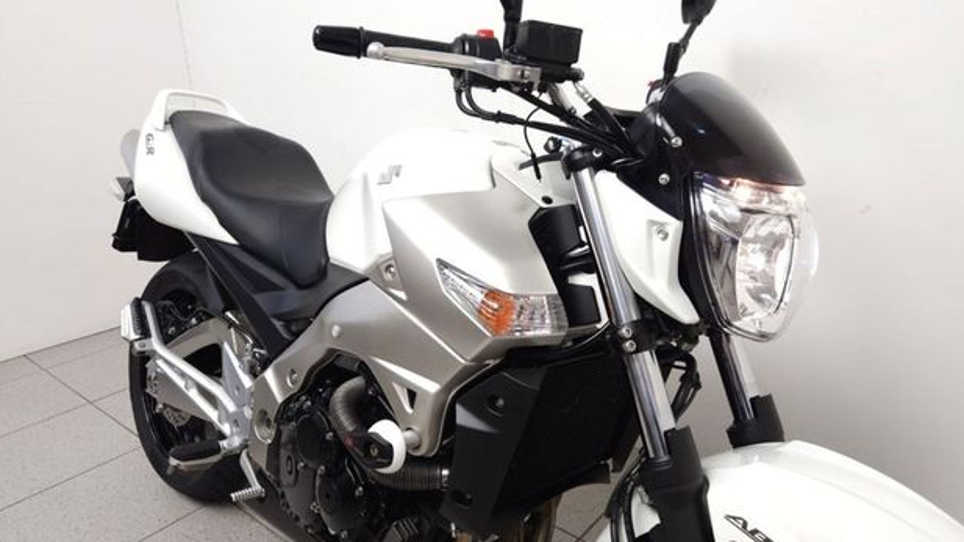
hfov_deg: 71.9
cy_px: 242
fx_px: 665
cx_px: 494
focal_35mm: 26
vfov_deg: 44.3
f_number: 1.8
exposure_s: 1/100
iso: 125
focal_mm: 5.4
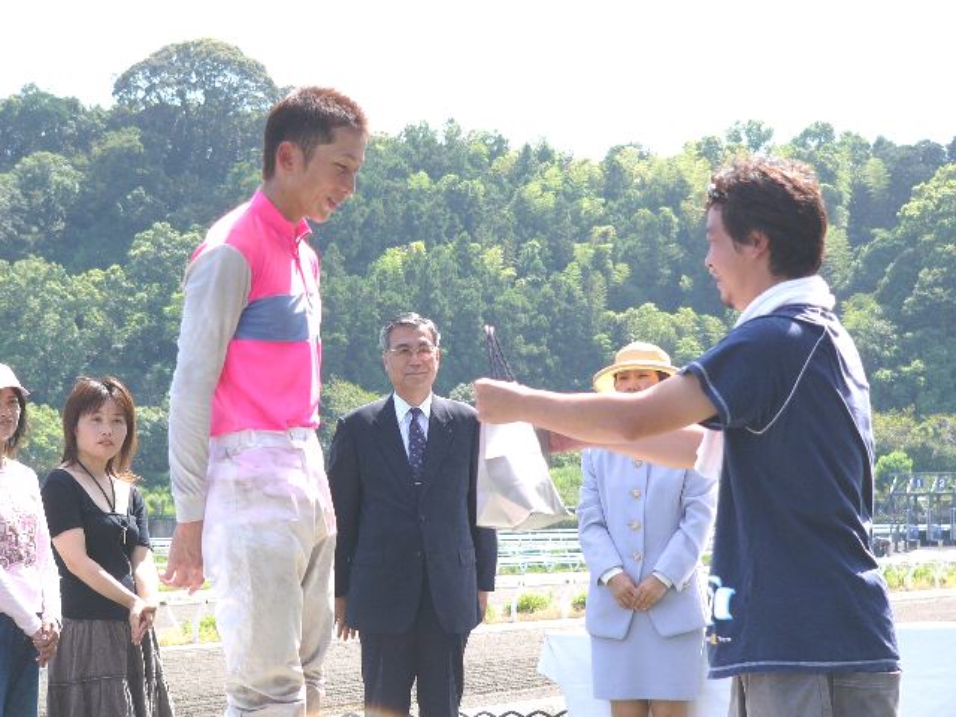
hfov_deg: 14.2
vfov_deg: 10.7
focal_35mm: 139
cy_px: 358
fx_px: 3839
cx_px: 478
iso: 50
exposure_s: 1/320
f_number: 4
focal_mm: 23.1
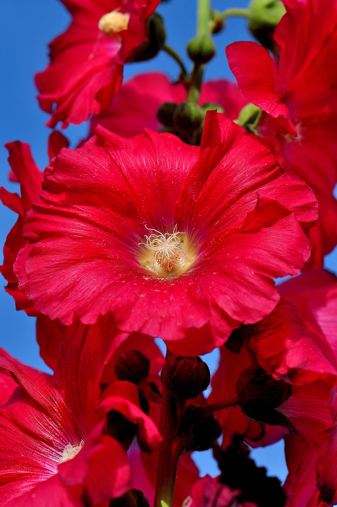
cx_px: 168
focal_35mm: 158
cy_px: 254
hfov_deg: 8.7
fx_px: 2217
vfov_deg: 13.1
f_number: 6.3
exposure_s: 1/1000
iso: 200
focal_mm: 105
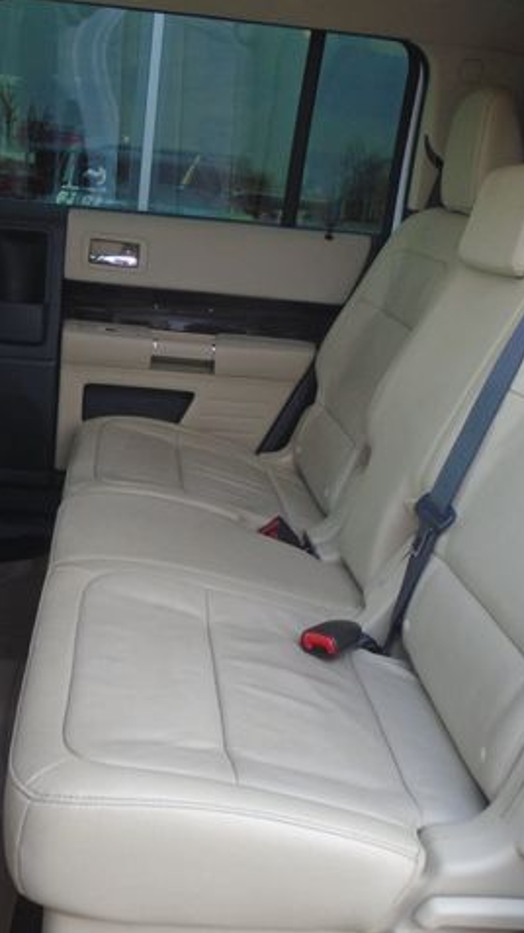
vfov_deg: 52.8
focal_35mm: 38
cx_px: 215
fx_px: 939
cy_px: 466
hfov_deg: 31.1
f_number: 3.2
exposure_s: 1/30
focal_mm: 4.6
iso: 100
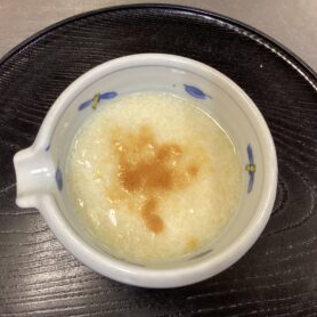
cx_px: 142
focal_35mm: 37
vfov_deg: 44.9
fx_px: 383
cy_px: 159
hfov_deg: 44.9
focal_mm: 3.3
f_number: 2.4
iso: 200
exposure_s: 1/60
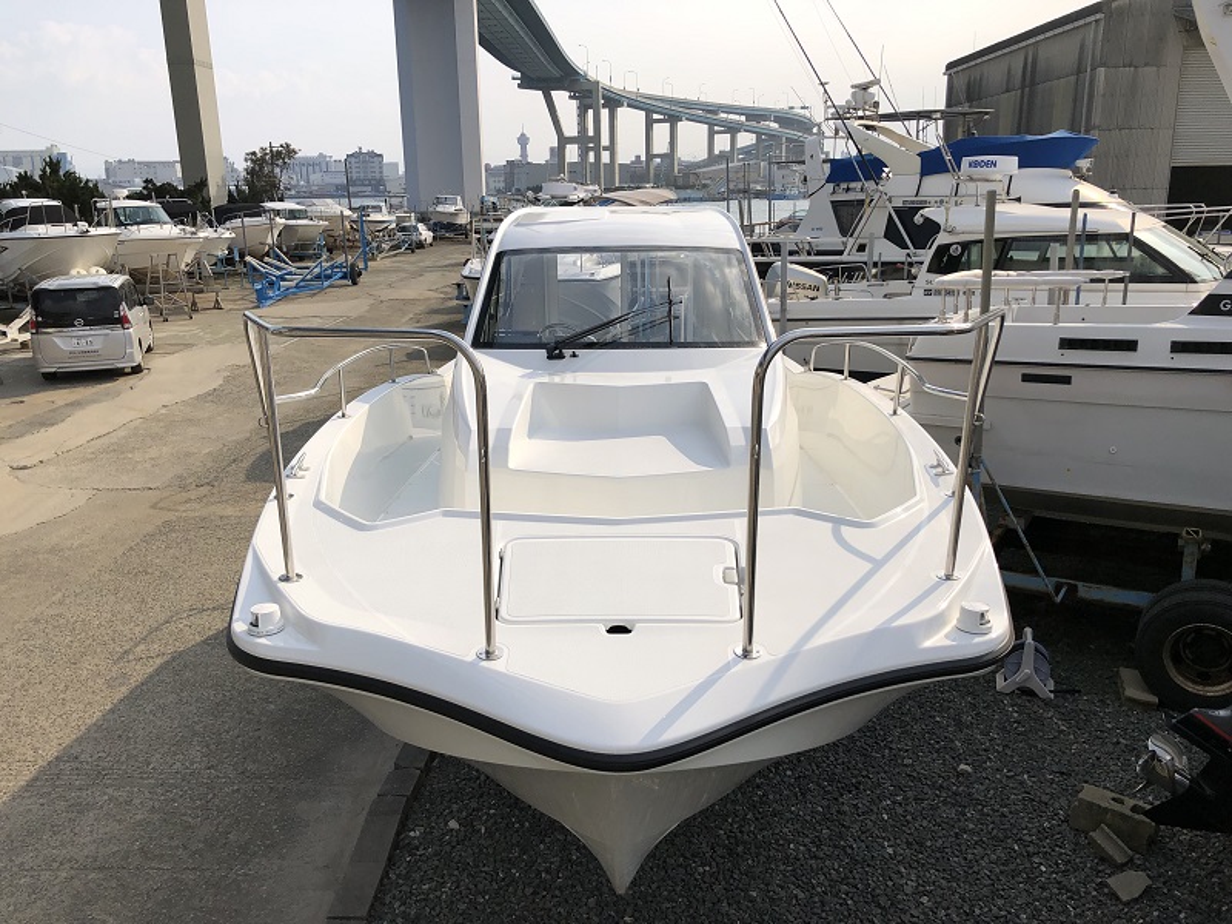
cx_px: 616
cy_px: 462
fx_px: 997
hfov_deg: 63.4
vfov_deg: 49.7
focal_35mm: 28
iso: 20
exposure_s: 1/3003
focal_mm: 4
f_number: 1.8
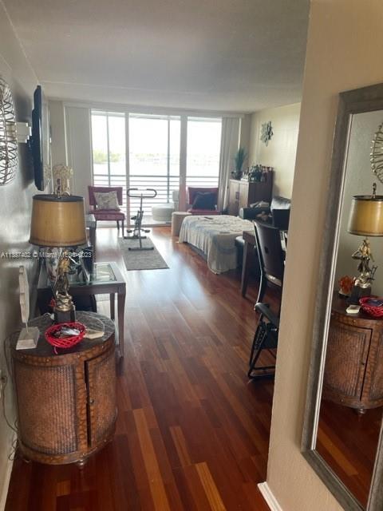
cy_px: 256
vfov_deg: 67.3
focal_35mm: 26
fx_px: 384
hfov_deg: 53.1
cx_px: 192
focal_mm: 4.2
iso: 80
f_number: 1.6
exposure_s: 1/121
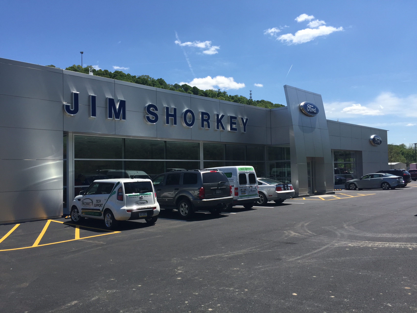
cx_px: 208
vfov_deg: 48.2
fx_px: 349
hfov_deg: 61.7
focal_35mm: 29
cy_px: 156
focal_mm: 4.15
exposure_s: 1/2326
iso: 32
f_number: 2.2
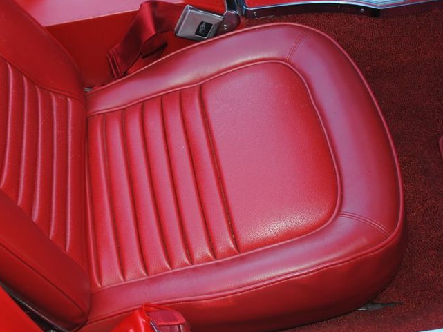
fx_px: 768
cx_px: 117
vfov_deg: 24.4
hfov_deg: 31.7
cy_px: 147
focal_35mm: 60
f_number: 4.2
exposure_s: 1/60
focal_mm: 26
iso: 100
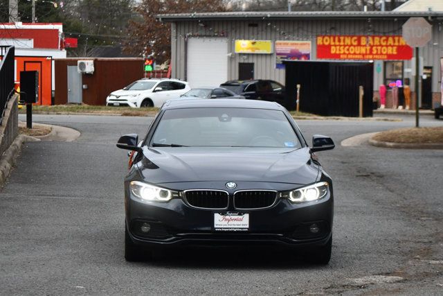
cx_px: 222
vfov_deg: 13.0
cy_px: 148
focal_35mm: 105
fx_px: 1292
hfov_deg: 19.5
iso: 720
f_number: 4.5
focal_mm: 70
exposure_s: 1/250
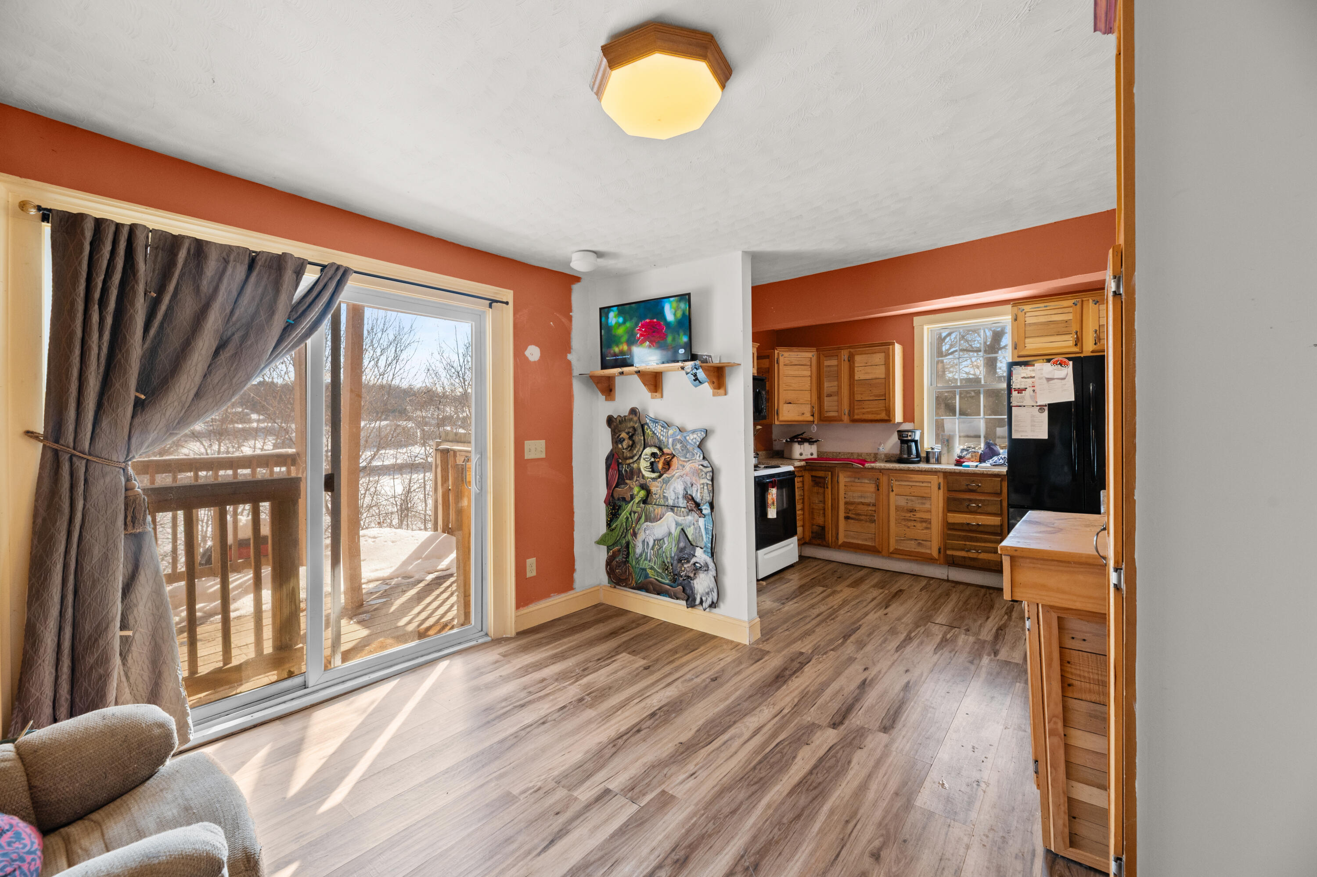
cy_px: 438
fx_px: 512
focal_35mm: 14
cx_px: 658
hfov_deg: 104.3
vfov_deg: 81.1
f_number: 8
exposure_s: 1/30
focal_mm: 14
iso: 800
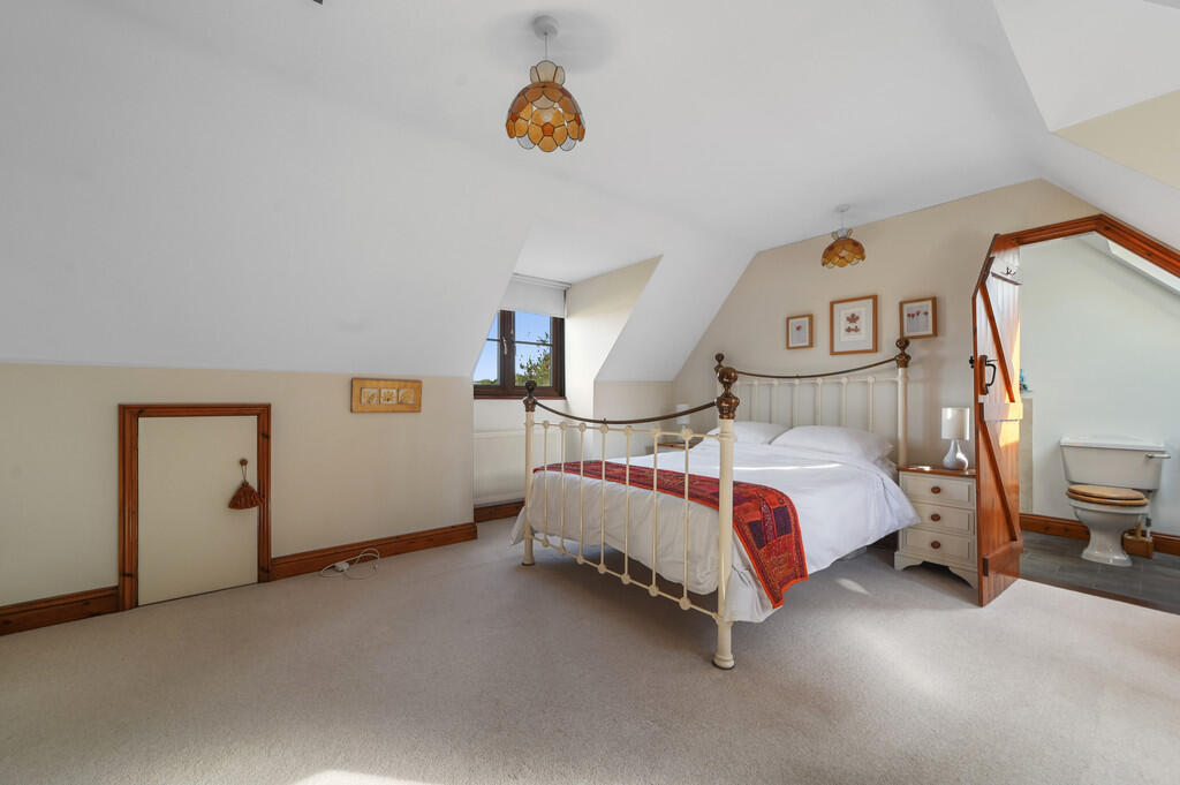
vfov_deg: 81.1
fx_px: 459
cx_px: 590
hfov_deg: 104.3
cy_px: 392
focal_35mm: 14
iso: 400
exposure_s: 1/3
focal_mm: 14
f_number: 8
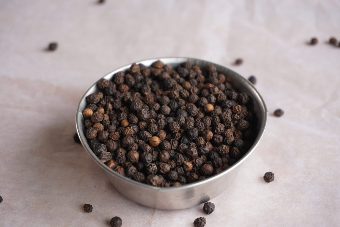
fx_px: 708
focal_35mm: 75
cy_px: 114
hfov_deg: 27.0
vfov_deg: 18.2
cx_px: 170
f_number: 5.6
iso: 500
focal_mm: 50
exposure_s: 1/160
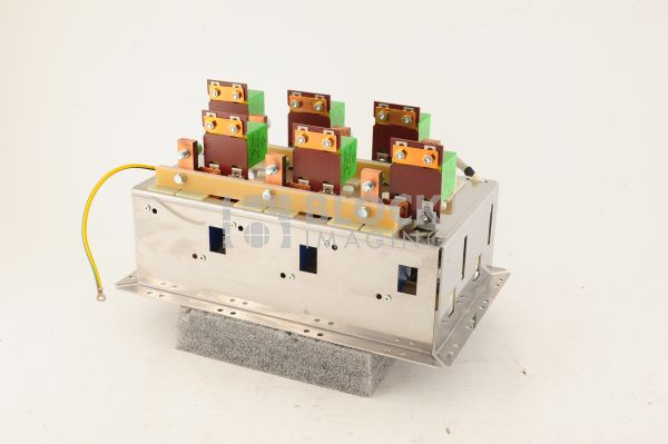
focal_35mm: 50
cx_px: 334
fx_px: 927
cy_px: 222
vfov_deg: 26.9
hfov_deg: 39.6
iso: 1600
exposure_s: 1/125
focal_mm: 50
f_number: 13
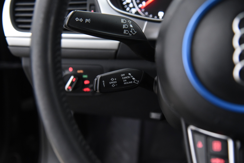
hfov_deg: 36.2
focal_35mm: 55
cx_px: 122
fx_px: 373
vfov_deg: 24.6
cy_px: 82
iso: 4000
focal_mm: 55
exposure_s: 1/20
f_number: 4
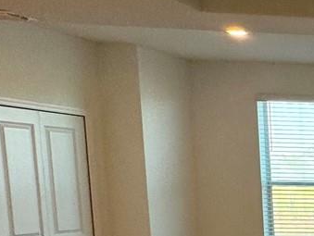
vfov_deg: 21.3
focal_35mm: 66
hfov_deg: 17.7
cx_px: 660
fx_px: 599
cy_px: 250
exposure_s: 1/152
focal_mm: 2.22
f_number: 2.2
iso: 40
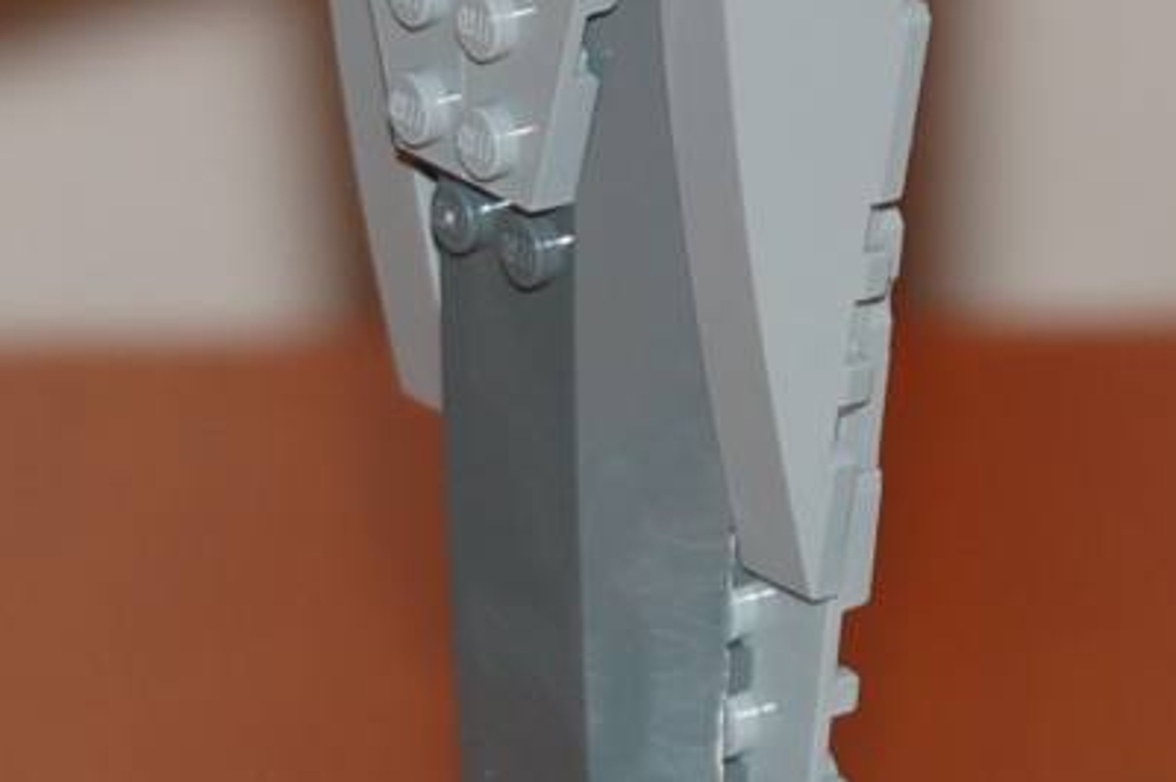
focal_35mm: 564
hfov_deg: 3.7
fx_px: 18408
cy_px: 1417
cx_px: 697
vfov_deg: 2.4
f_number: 5.6
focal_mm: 100
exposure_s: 1/60
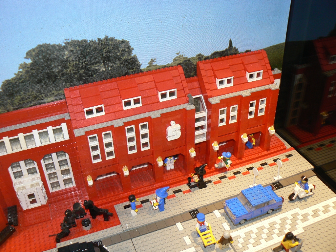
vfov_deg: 39.7
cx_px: 168
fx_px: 349
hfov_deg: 51.4
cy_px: 126
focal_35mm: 36
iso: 100
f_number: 2.8
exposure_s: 1/30
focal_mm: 6
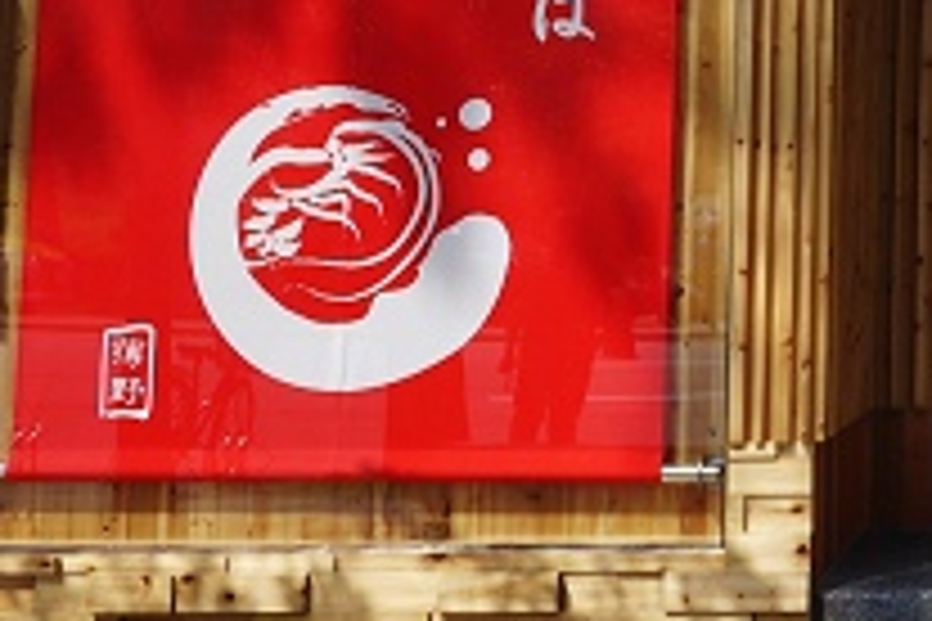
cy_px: -40
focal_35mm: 90
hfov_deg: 20.1
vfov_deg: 14.9
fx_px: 2330
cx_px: 1319
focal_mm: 14
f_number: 3.2
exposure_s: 1/1600
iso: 100
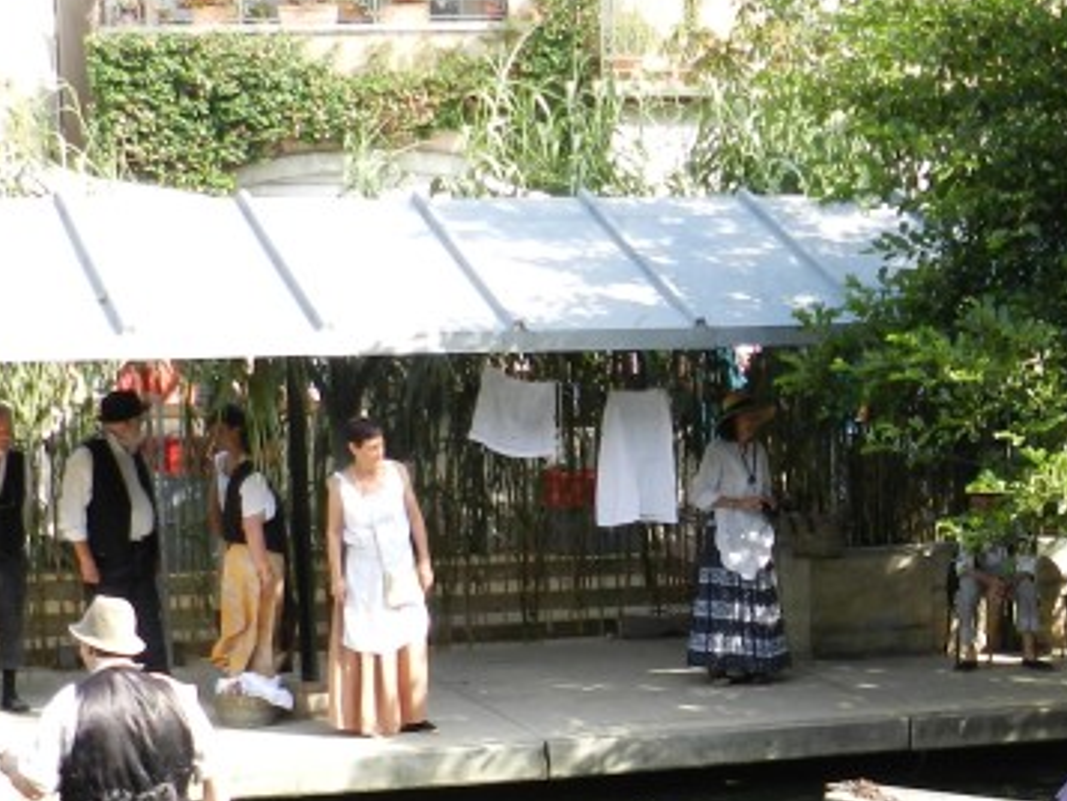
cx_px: 1013
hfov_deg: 18.7
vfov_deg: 14.2
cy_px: 801
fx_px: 3176
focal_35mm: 103
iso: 160
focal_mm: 8.1
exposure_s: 1/200
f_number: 4.2
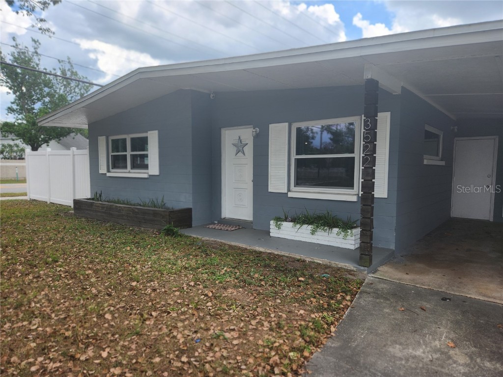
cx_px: 252
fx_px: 334
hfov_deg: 73.9
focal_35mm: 23
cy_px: 188
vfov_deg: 58.9
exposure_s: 1/740
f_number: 1.8
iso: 20
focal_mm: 5.4
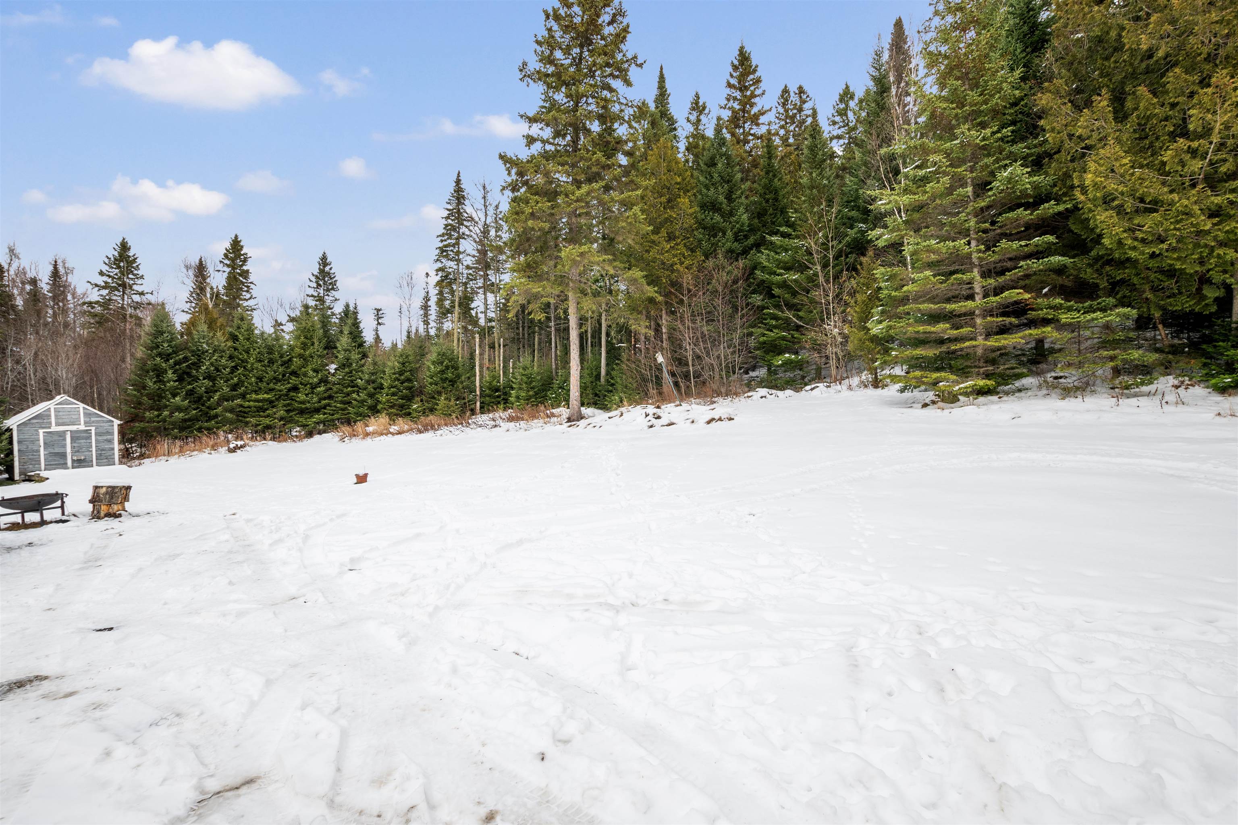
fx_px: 516
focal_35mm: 15
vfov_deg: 77.3
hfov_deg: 100.4
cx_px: 619
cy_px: 412
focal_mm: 10
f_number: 8
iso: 64
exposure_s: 1/20
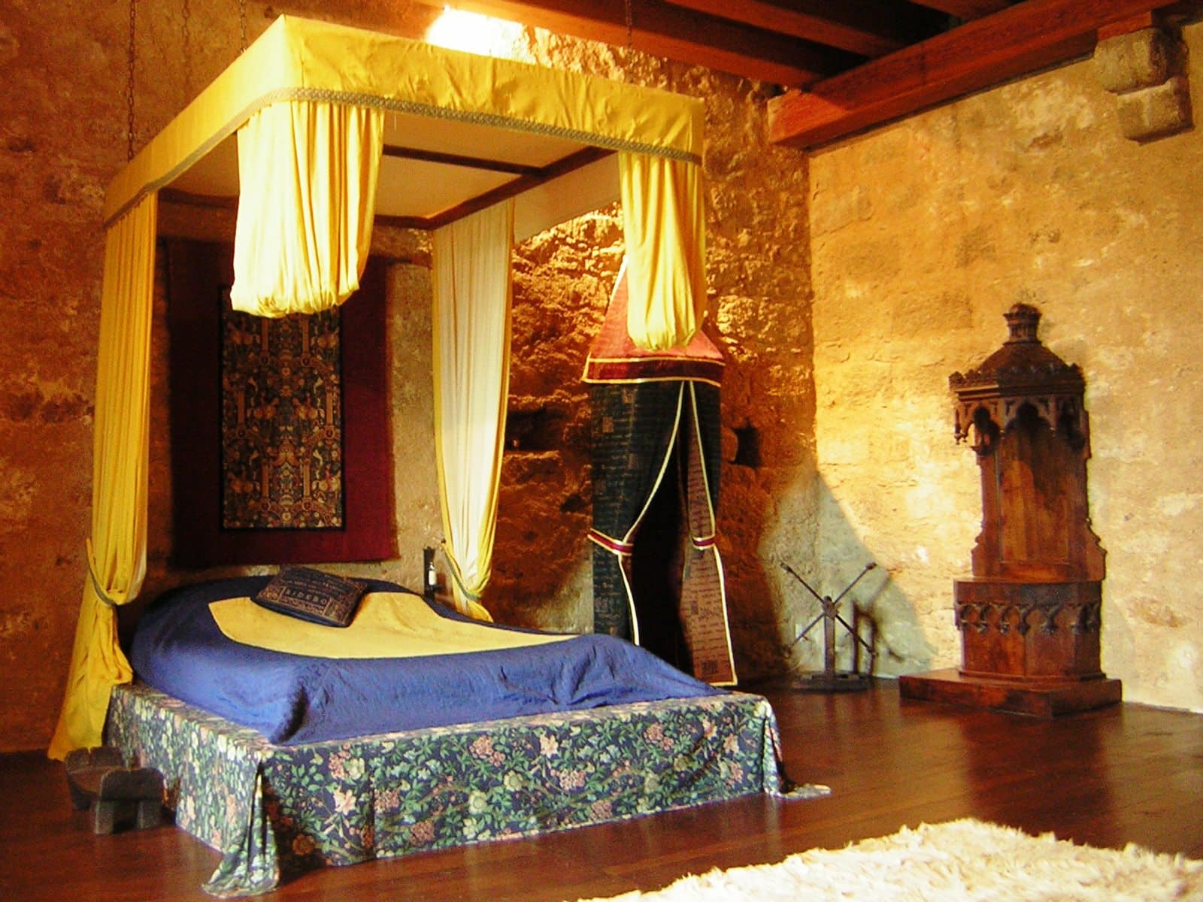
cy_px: 451
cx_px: 602
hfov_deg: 51.4
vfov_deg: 39.7
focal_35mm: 36
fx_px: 1251
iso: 100
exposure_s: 1.08
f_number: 2.6
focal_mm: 4.7
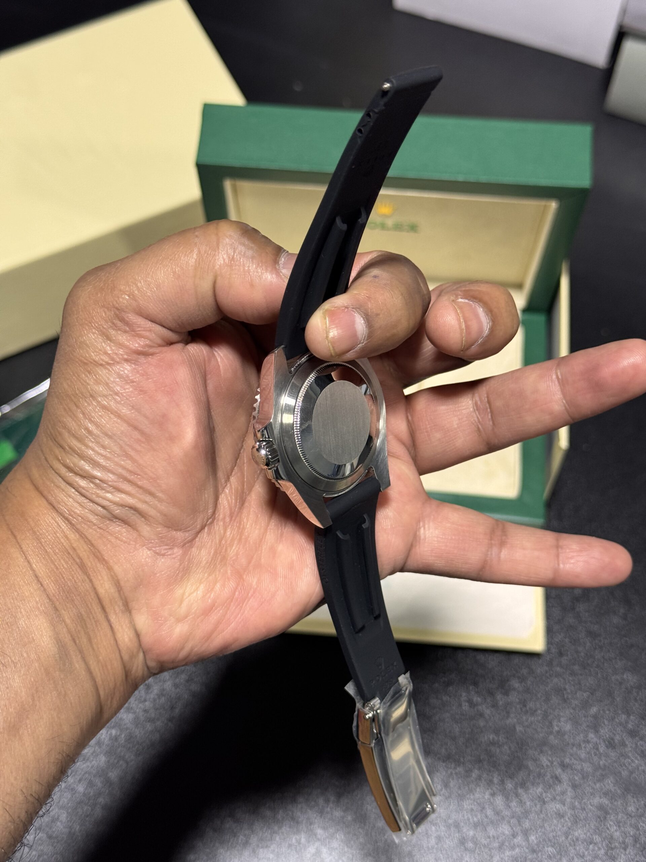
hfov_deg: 30.3
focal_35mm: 48
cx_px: 323
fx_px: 1194
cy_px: 431
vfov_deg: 39.7
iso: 160
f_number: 1.78
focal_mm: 6.76
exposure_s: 1/50
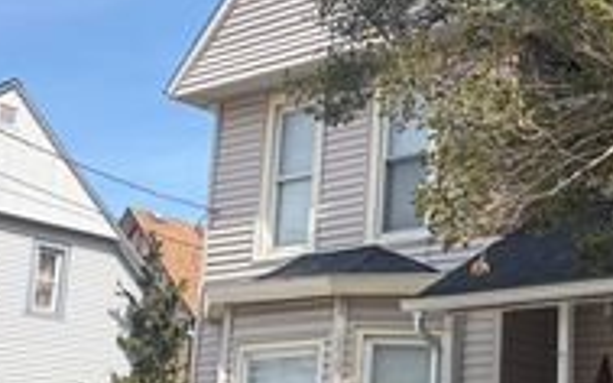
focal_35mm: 73
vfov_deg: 17.8
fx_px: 1219
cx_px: 551
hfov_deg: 27.2
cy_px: 271
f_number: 1.6
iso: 50
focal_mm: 5.96
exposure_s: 1/1626
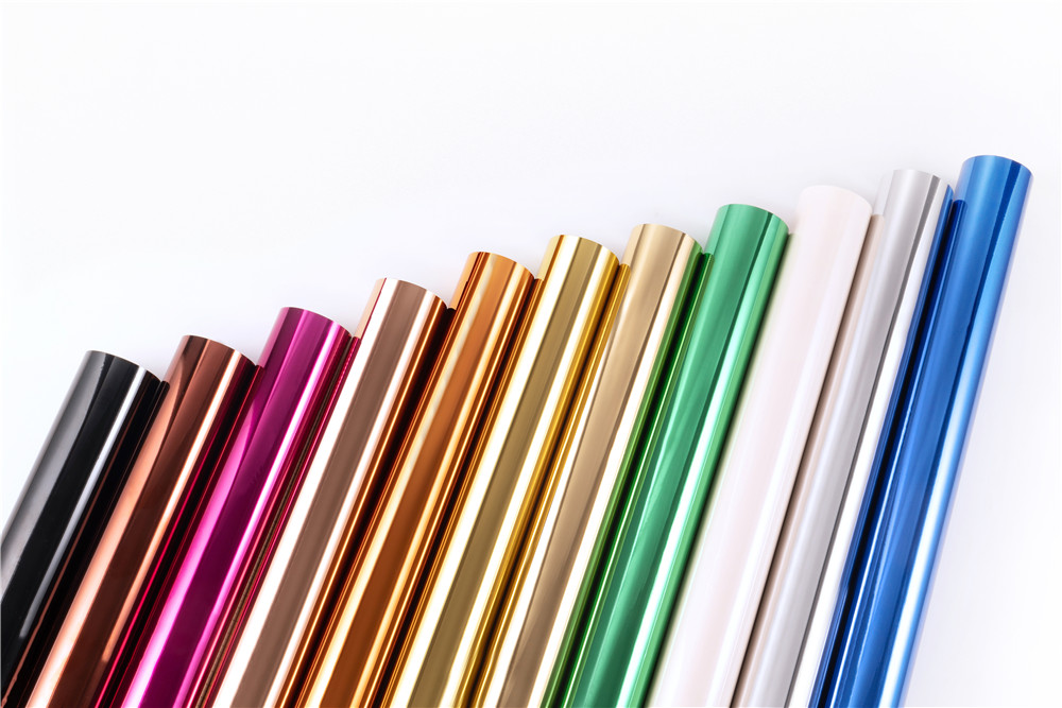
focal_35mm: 51
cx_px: 531
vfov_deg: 26.5
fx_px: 1505
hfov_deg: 38.9
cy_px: 354
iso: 100
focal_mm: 34
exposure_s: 1/160
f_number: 18
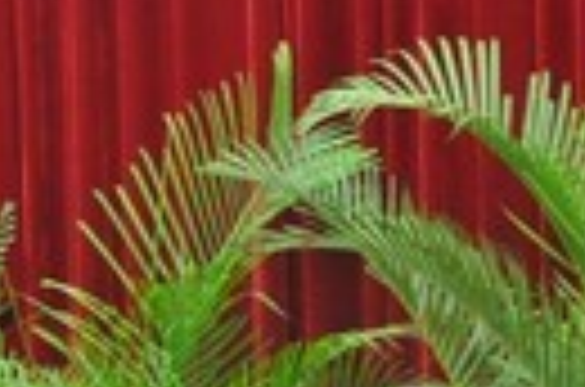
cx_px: 297
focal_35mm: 222
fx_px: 3601
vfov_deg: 6.1
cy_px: 425
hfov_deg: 9.3
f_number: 4.5
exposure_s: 1/20
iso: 3200
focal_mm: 35
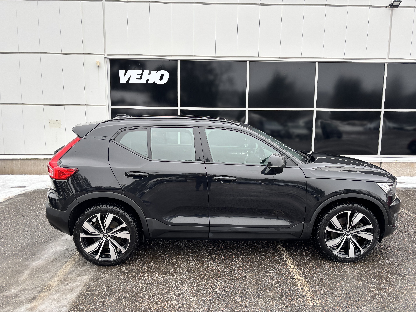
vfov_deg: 53.1
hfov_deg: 67.3
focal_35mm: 26
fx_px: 312
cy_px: 156
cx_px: 208
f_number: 1.6
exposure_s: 1/121
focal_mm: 5.96
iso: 40
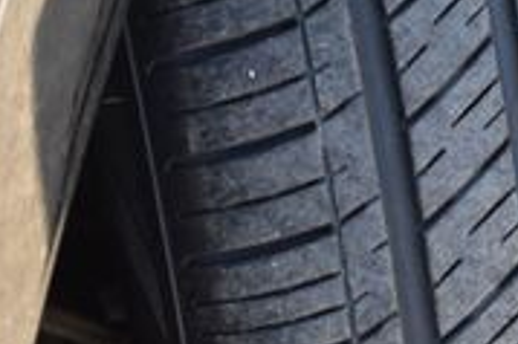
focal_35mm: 182
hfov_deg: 11.1
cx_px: 596
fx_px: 2616
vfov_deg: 7.5
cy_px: 191
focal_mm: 34
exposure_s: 1/60
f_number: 8
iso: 400
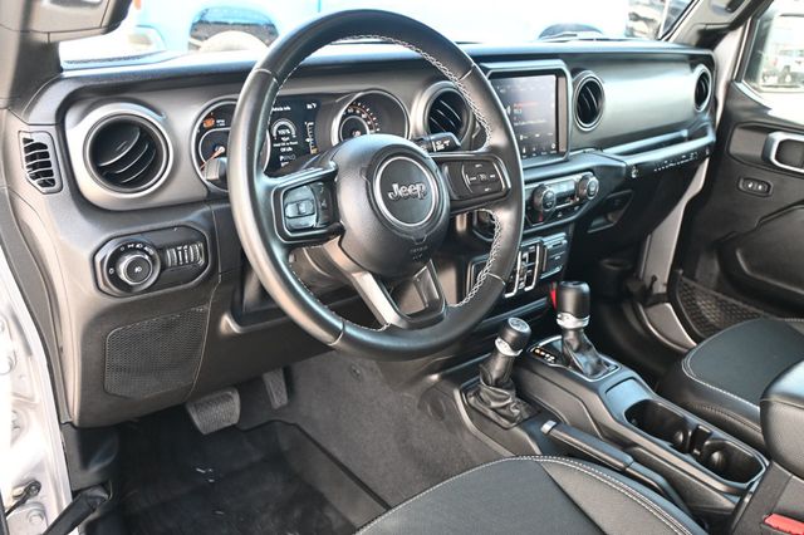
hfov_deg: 60.7
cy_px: 268
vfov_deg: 42.6
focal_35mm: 31
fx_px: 686
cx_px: 402
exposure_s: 1/125
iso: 1100
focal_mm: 20.5
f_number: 3.8
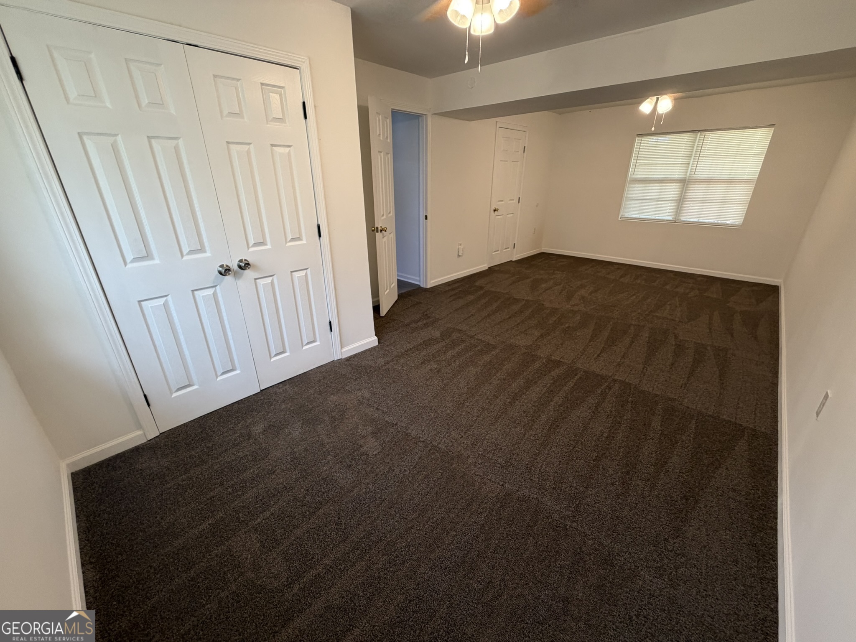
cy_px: 321
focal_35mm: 14
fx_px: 346
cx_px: 428
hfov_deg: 102.1
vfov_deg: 85.7
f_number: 2.2
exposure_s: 1/60
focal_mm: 2.22
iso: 200
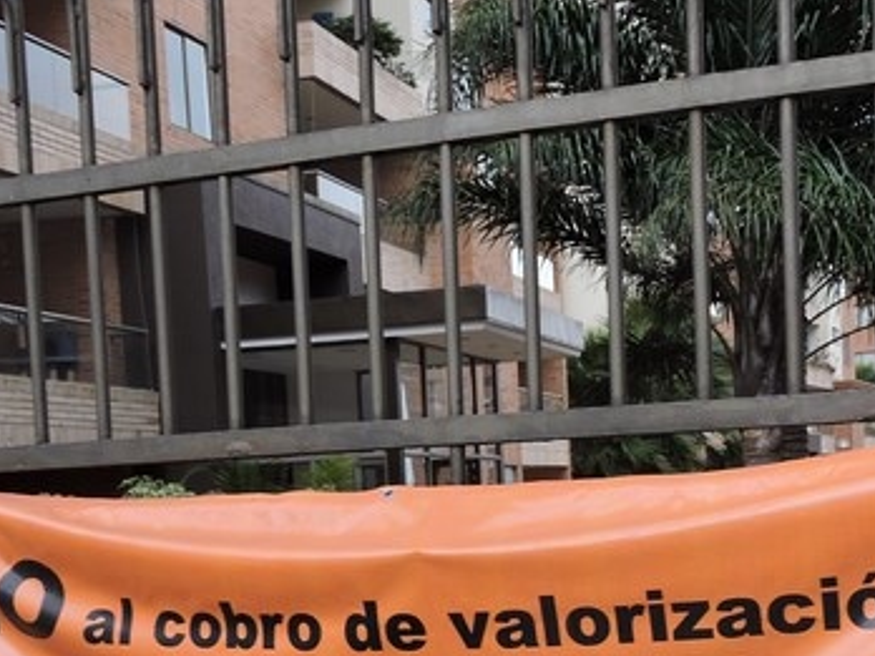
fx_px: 1517
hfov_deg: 31.9
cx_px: 601
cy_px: 651
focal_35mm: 60
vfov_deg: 23.4
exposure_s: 1/100
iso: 100
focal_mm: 4.3
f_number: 3.3
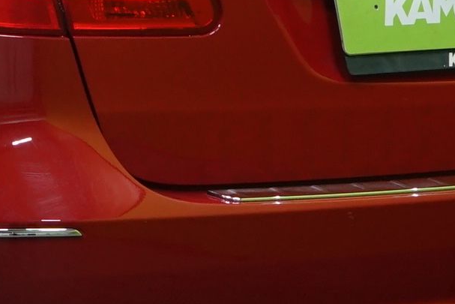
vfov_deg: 4.1
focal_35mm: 337
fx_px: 4260
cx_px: -177
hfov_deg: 6.1
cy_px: -139
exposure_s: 1/25
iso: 800
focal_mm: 52
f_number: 5
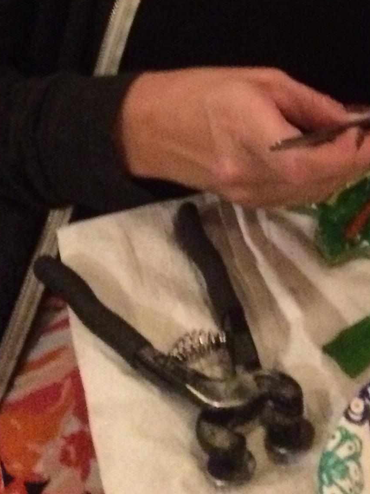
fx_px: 1183
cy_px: -158
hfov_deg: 17.4
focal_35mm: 83
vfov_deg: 21.2
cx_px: 372
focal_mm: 4.15
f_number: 2.2
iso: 640
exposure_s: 1/15
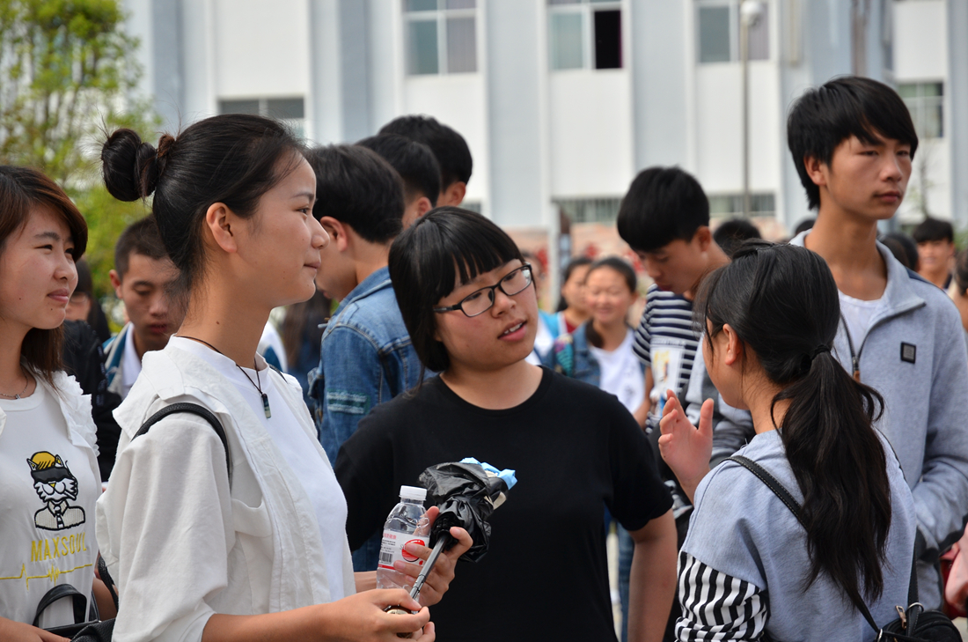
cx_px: 484
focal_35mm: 128
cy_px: 321
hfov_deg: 16.1
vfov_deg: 10.7
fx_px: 3422
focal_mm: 85
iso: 250
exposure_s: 1/500
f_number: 5.6
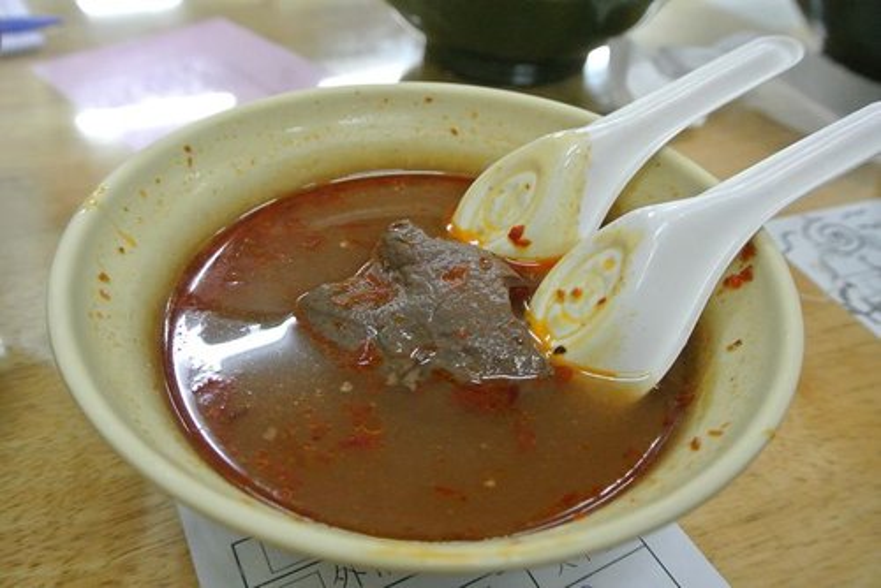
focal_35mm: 28
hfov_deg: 65.4
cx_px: 440
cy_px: 294
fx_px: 686
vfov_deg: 46.5
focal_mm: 10.7
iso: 2000
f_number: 3.5
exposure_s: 1/125
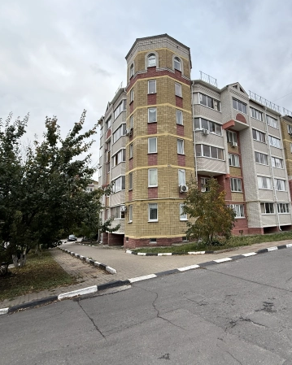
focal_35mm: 19
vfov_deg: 83.3
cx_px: 181
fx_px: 205
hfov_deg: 69.8
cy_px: 180
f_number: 2.2
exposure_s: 1/99
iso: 100
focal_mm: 2.22
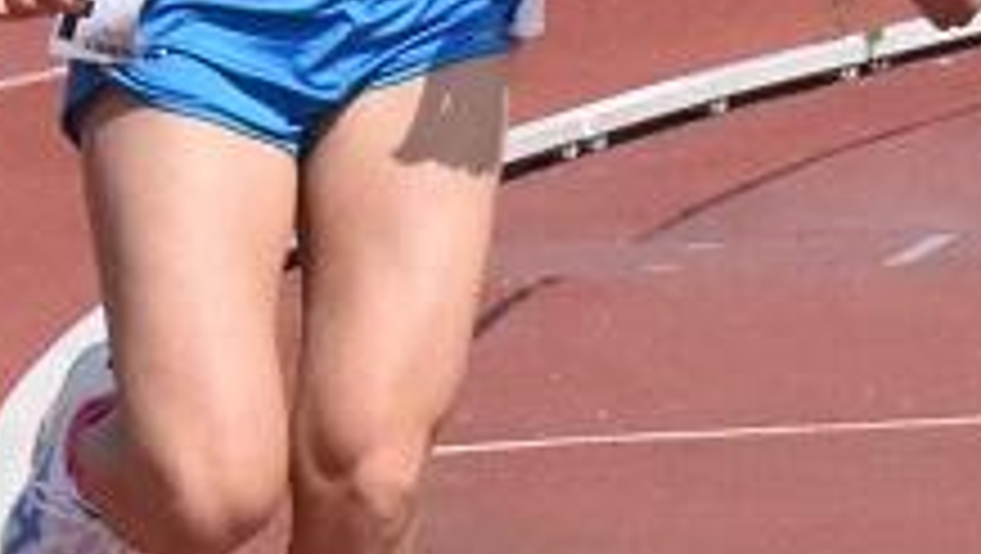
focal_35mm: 908
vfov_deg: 1.3
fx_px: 23633
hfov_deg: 2.4
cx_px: 1480
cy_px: 230
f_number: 14
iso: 4000
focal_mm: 105
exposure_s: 1/3200
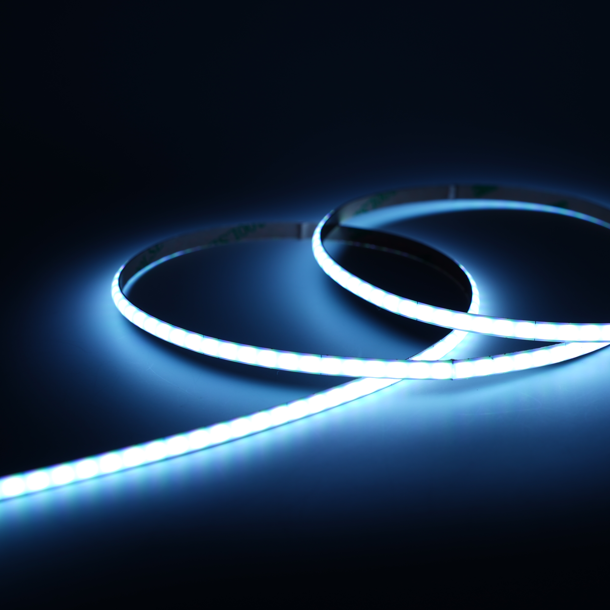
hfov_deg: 17.3
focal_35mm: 100
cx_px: 430
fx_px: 1994
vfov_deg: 17.4
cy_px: 305
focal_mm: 78
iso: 80
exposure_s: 1/250
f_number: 8
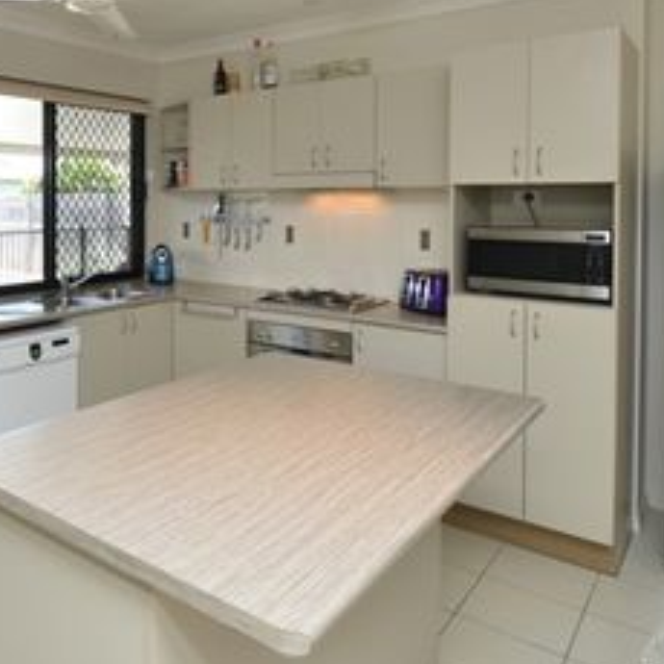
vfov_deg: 60.3
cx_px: 196
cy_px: 255
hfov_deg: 58.8
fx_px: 564
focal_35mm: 26
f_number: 4
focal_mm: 10
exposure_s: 1/60
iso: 200
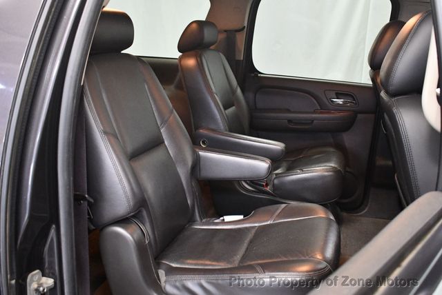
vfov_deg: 36.9
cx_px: 221
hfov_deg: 53.1
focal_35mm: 36
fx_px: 442
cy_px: 148
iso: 3200
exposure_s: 1/60
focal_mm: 18
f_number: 3.5
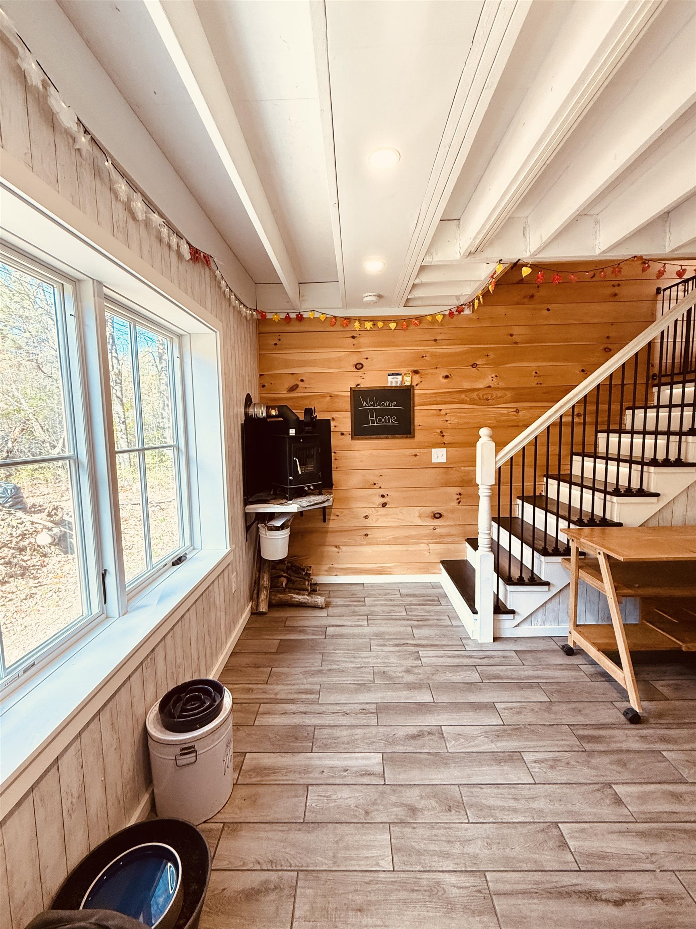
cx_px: 348
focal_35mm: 14
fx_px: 375
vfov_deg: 102.1
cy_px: 464
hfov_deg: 85.7
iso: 250
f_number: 2.2
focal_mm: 2.22
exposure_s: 1/120
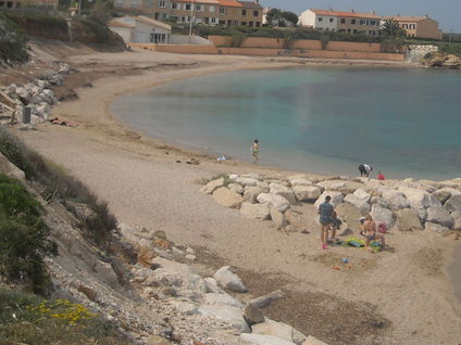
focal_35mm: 66
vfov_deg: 21.7
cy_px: 27
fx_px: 879
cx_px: 331
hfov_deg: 29.1
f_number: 5.6
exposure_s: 1/620
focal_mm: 5.7
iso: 64
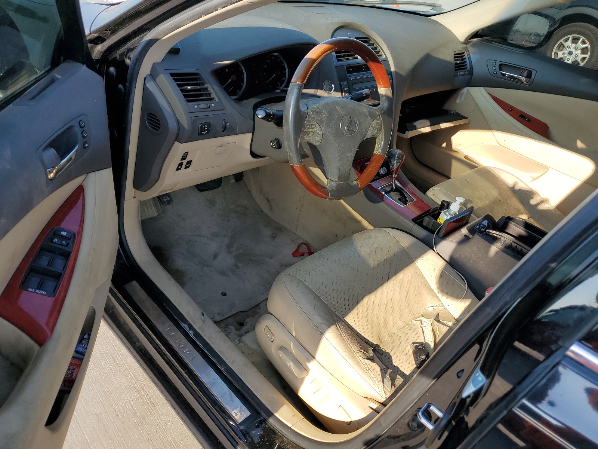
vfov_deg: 53.1
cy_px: 224
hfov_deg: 67.3
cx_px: 299
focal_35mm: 26
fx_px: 449
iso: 50
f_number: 1.5
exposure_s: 1/769
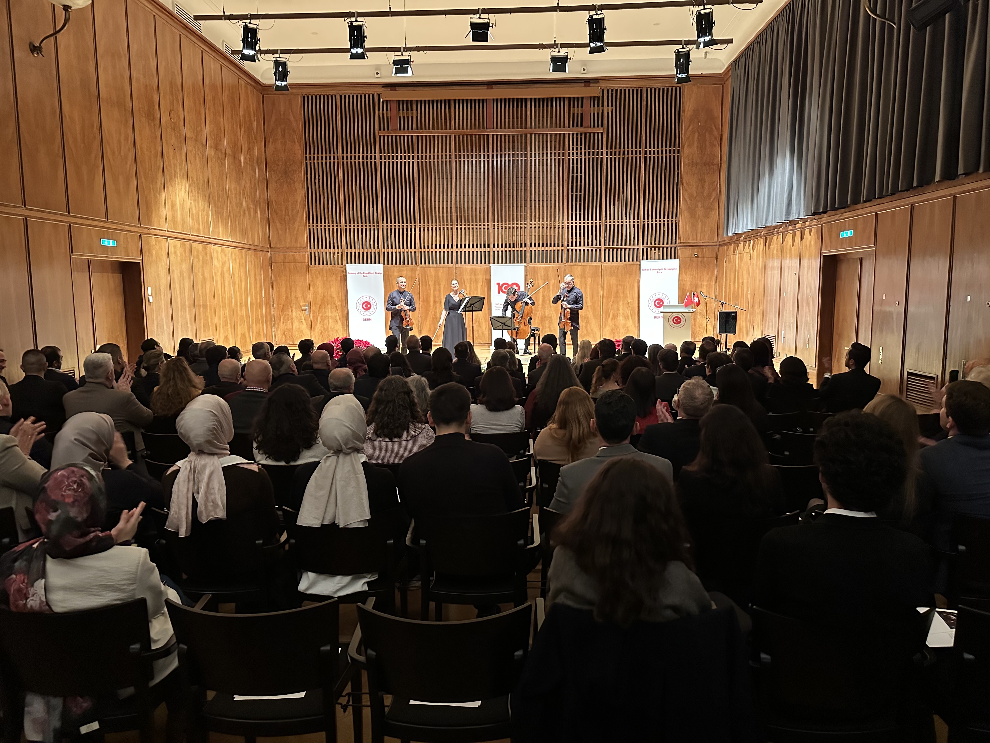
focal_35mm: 24
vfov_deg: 56.8
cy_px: 372
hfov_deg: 71.6
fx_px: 686
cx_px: 495
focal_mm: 6.86
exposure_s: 1/50
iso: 800
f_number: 1.78
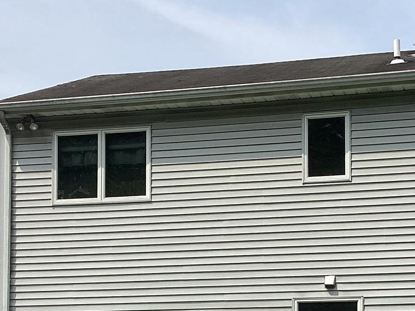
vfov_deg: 17.7
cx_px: 243
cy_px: 322
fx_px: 971
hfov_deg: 24.1
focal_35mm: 81
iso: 25
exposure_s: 1/1988
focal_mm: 3.3
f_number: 2.4
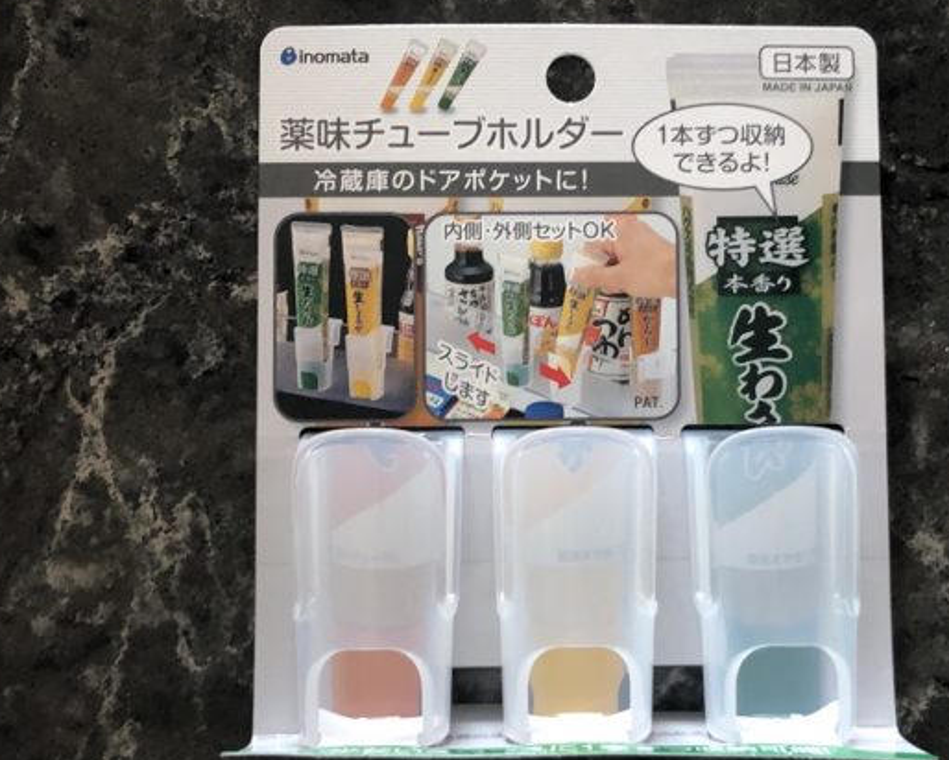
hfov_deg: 36.5
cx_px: 563
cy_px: 400
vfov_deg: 29.7
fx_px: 1434
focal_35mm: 51
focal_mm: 3.99
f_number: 1.8
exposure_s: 1/30
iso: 160
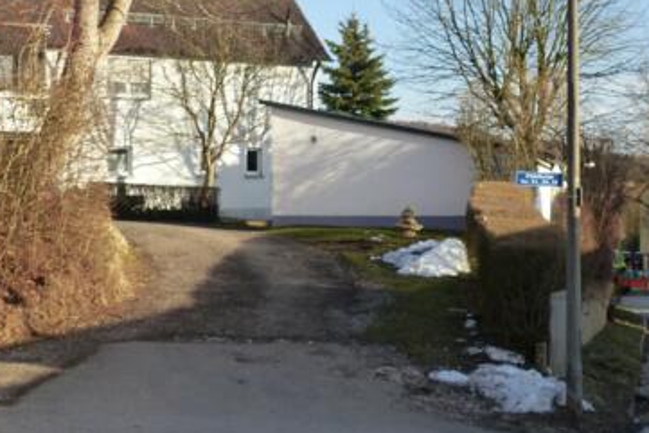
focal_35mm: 71
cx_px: 477
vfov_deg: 19.2
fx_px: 1280
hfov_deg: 28.1
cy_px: 147
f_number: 3.5
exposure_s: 1/125
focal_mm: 7.6
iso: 160
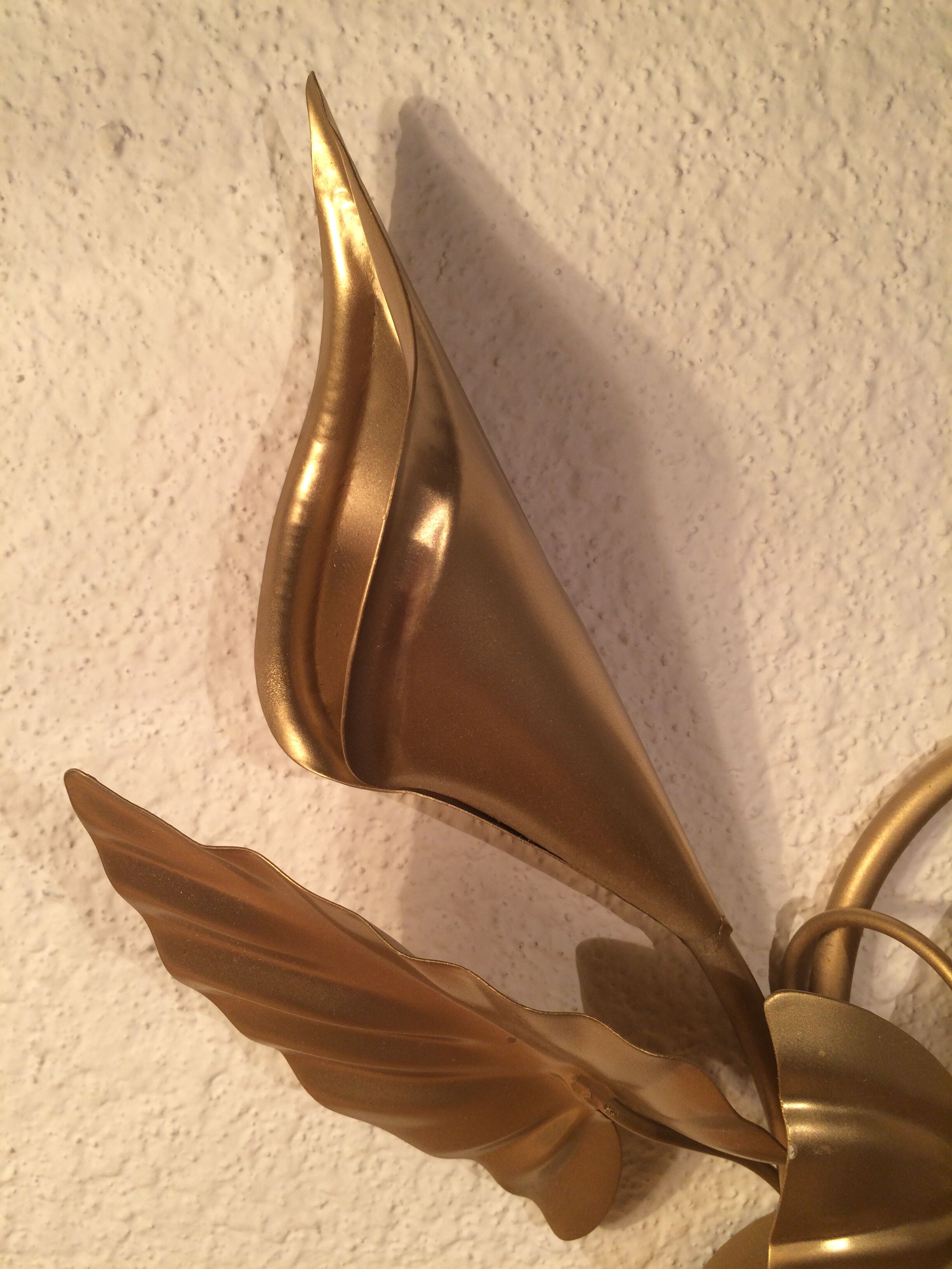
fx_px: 1063
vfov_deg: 61.7
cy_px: 634
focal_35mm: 29
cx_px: 476
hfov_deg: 48.2
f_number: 2.2
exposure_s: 1/33
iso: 50
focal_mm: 4.15
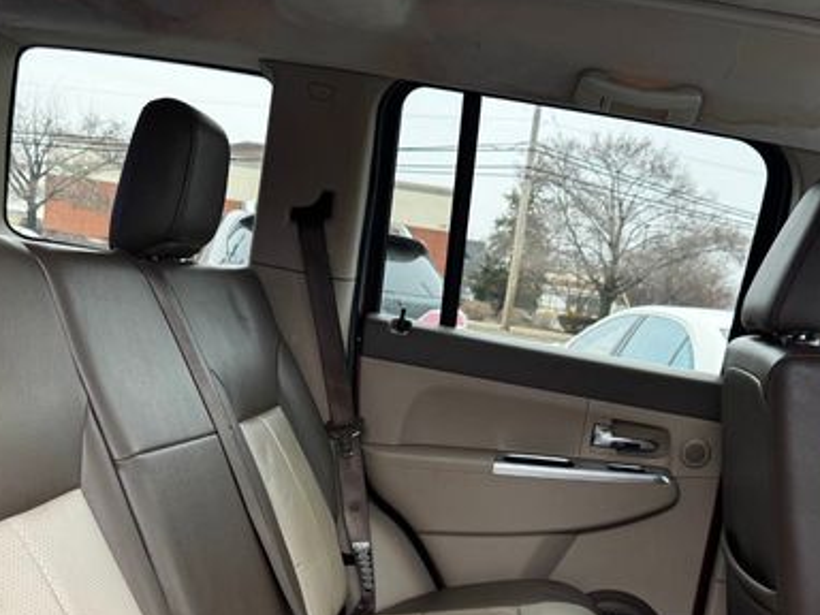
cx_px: 429
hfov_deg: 46.8
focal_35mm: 40
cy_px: 489
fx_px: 948
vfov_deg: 34.9
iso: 80
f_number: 1.78
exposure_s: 1/130
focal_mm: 6.76
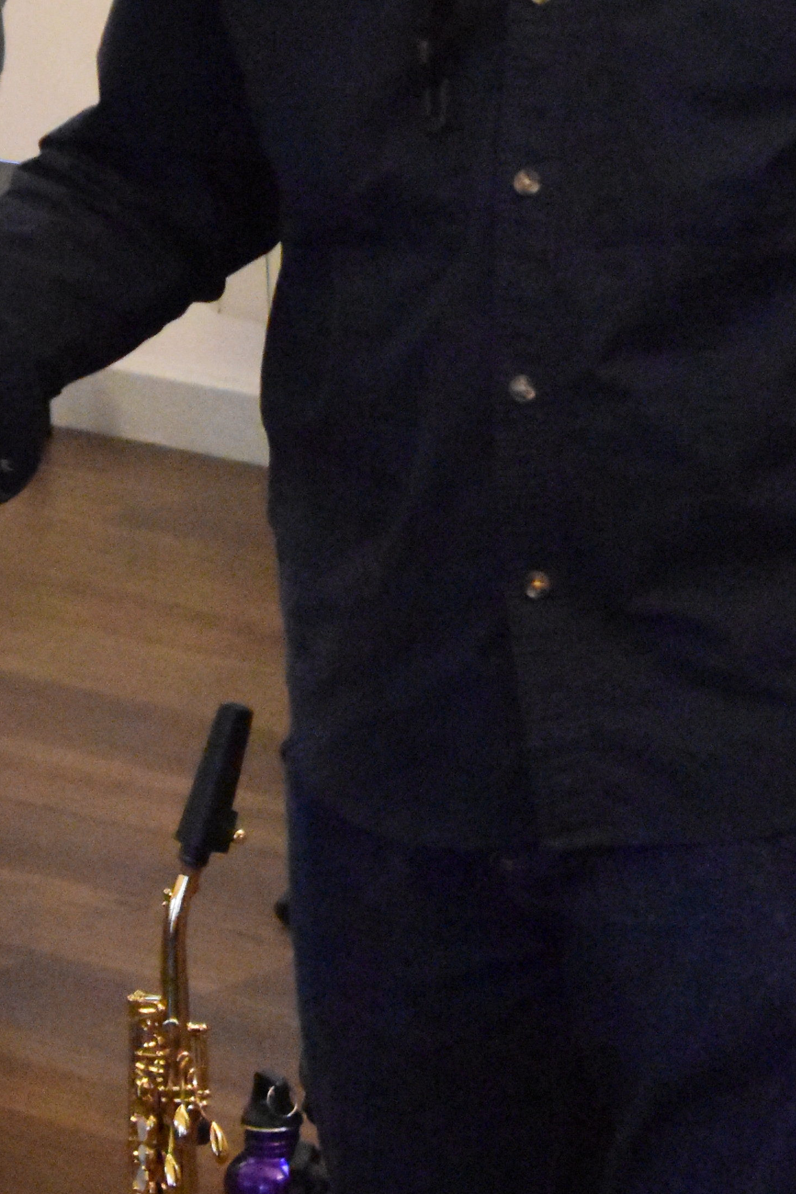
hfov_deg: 6.0
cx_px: 541
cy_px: -101
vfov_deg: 9.0
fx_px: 7542
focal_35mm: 227
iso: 12800
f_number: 5.6
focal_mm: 55
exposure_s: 1/125
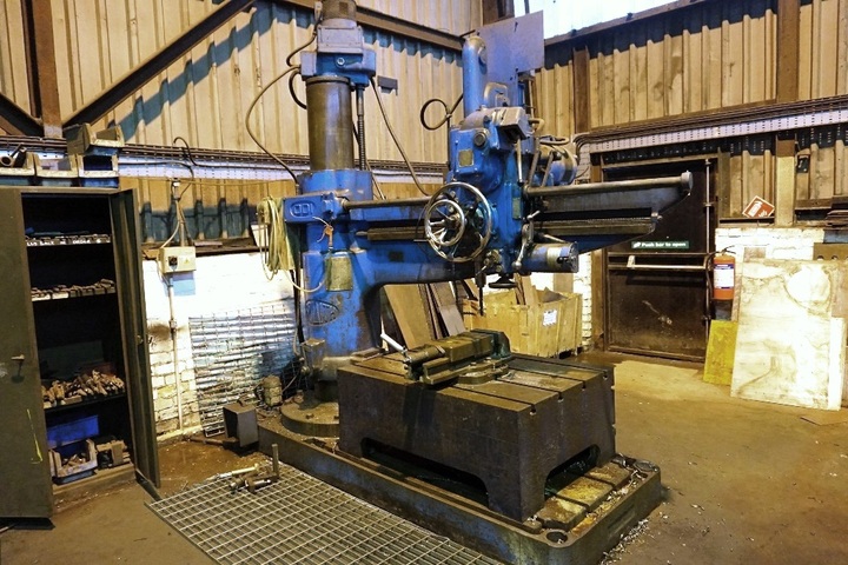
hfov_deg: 73.7
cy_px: 282
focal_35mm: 24
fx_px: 565
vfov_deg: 53.1
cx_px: 424
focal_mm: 16
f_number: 3.5
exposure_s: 1/40
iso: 3200
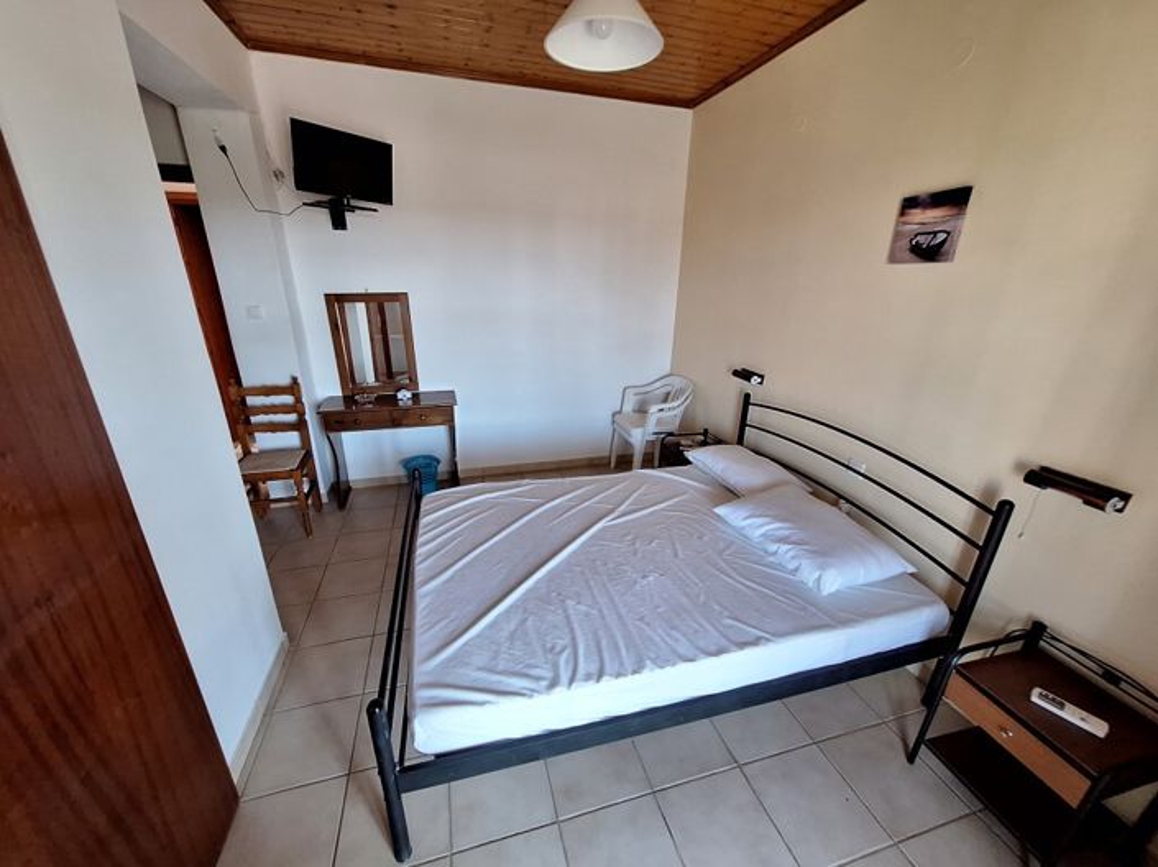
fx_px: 435
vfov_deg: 89.9
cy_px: 434
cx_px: 579
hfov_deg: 106.2
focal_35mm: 13
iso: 200
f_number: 2.2
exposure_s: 1/33
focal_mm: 1.74
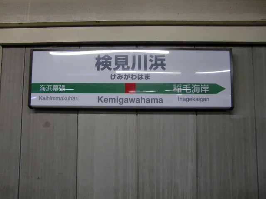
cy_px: 100
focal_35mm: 28
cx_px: 133
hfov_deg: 63.4
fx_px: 215
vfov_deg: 49.7
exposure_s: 1/60
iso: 250
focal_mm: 4.9
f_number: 2.6
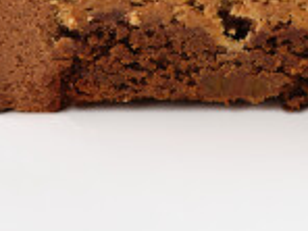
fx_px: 4573
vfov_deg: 2.9
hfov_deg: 3.8
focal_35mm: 514
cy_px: -46
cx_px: 400
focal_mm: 120
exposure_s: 1/125
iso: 125
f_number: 8
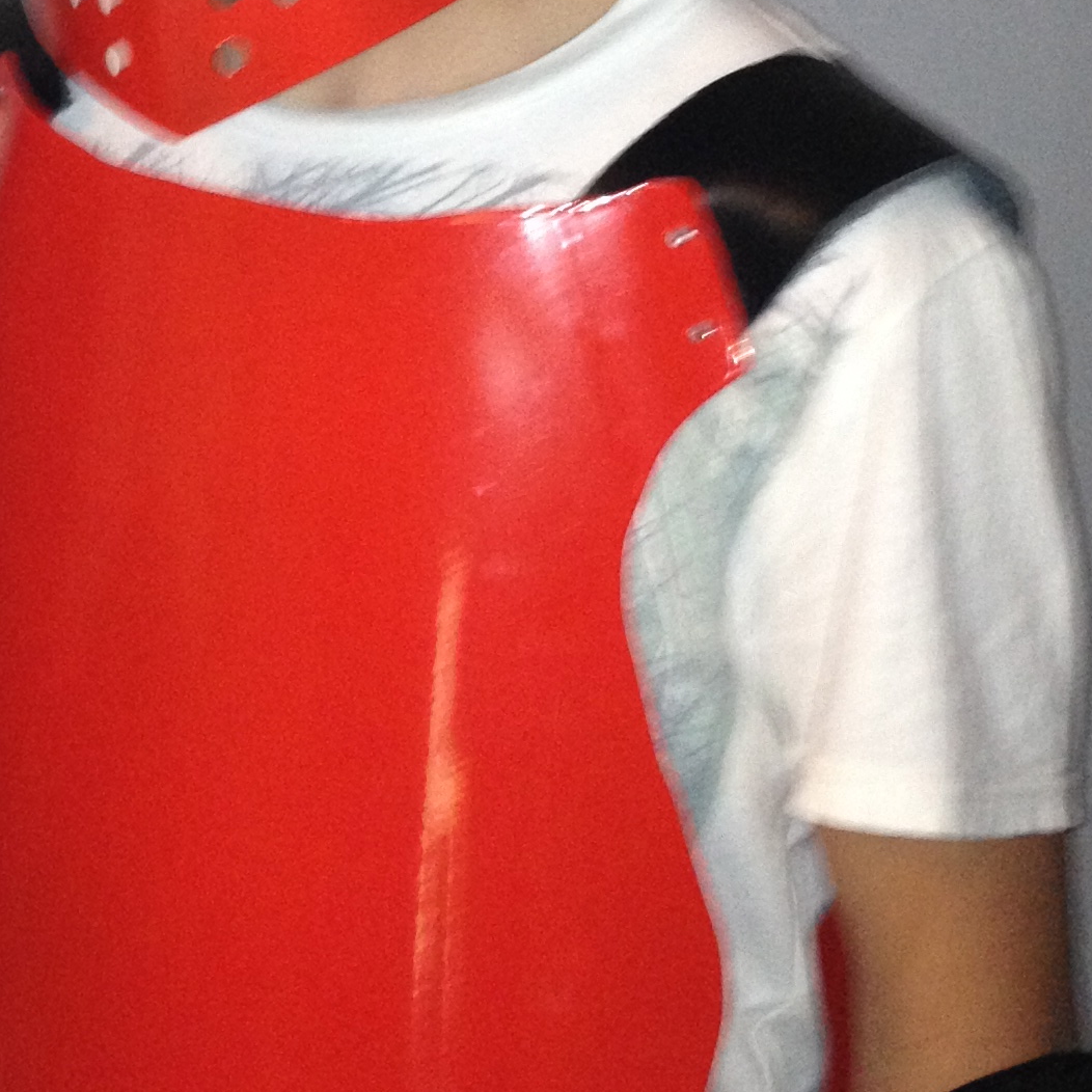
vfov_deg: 17.8
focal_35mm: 96
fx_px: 3426
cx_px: 389
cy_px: 117
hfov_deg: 18.1
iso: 200
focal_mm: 4.28
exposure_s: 1/16
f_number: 2.4
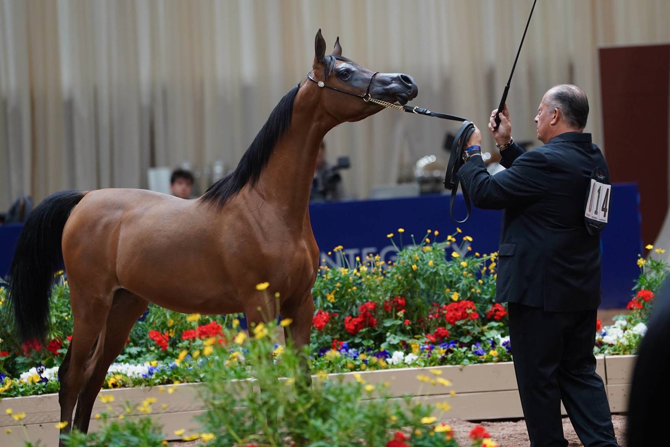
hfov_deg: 11.7
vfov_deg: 7.8
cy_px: 224
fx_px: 3277
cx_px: 335
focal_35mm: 176
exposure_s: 1/200
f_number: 3.2
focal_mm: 176.1
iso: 1600
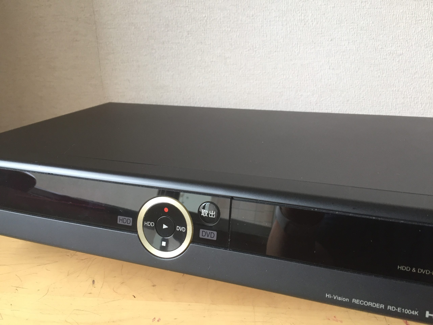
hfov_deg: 61.7
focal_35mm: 29
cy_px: 162
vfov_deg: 48.2
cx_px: 216
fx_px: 363
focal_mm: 4.15
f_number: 2.2
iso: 40
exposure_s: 1/30
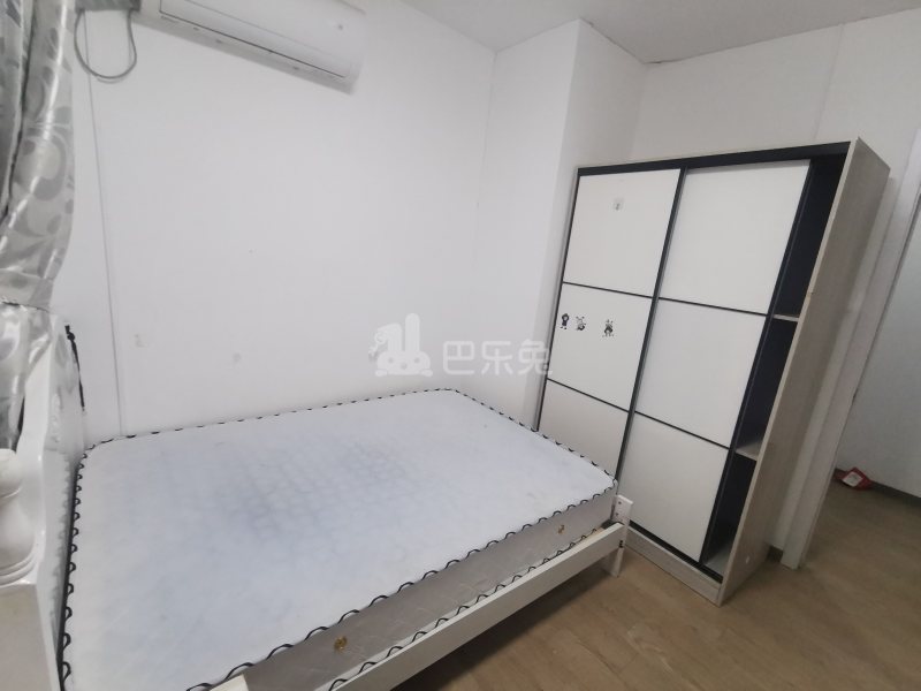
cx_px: 460
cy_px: 346
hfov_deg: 94.5
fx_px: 426
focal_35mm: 16
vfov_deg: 78.1
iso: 250
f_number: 2.2
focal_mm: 2.35
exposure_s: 1/33.3
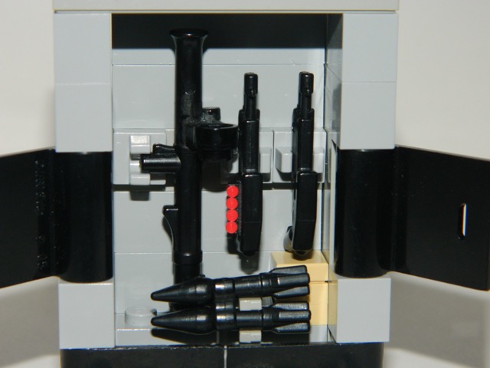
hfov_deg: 19.1
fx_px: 1458
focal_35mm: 103
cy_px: 184
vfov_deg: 14.4
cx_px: 245
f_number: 12.6
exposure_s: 1/60
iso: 200
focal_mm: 18.6
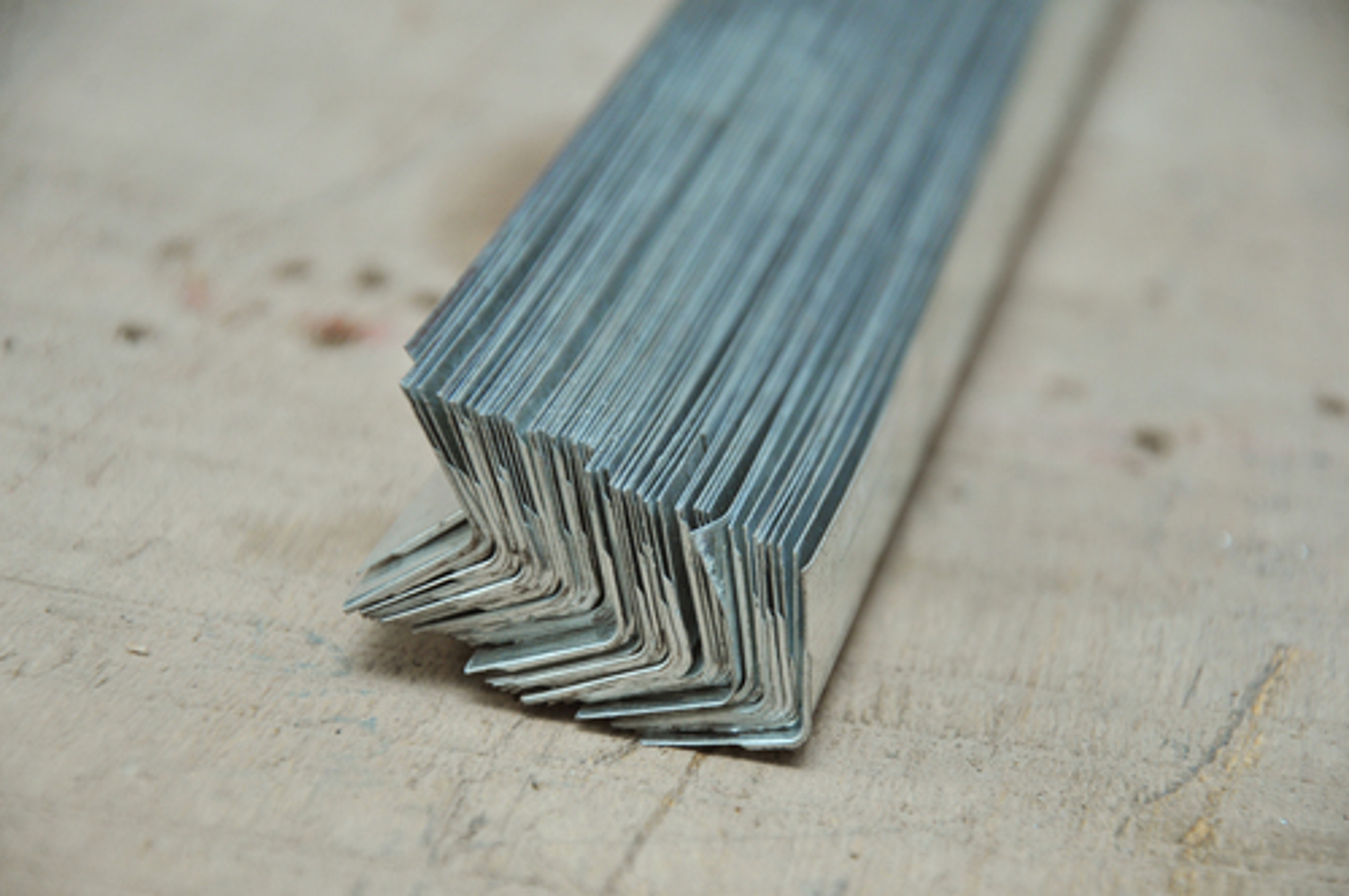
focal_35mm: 158
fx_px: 5894
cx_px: 674
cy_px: 448
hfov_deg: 13.1
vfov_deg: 8.7
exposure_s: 1/60
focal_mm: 105
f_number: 5.6
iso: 400
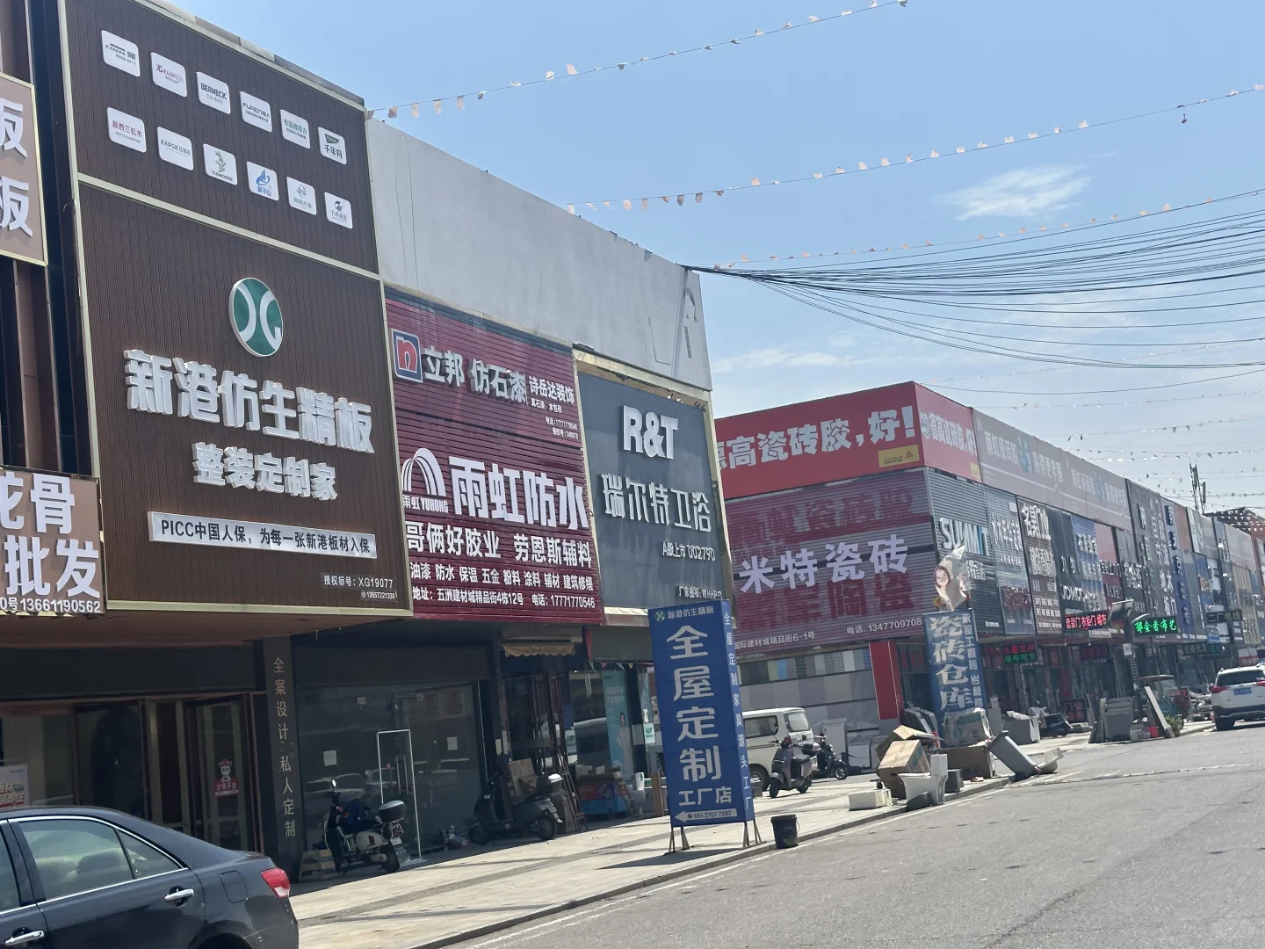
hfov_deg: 39.7
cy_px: 474
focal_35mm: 48
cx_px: 632
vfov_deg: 30.3
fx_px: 1754
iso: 64
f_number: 1.78
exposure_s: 1/5882
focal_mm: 6.86
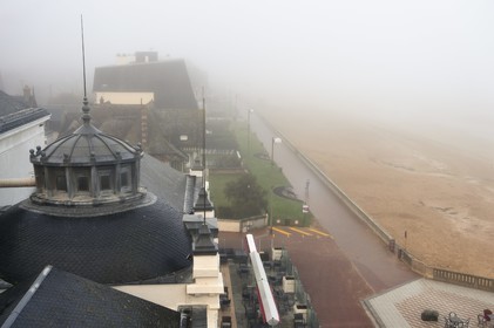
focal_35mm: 48
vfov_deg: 28.0
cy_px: 164
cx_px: 247
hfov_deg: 41.1
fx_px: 658
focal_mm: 48
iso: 200
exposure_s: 1/80
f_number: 6.3
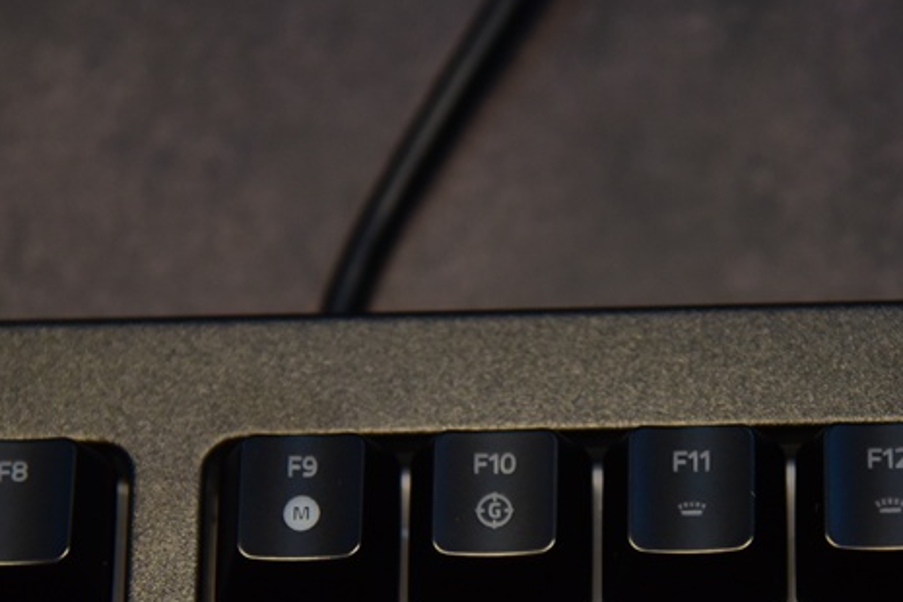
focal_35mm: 264
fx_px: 6621
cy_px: 531
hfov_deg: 7.8
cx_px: 517
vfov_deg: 5.2
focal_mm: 120
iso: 1600
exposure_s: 1/40
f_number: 4
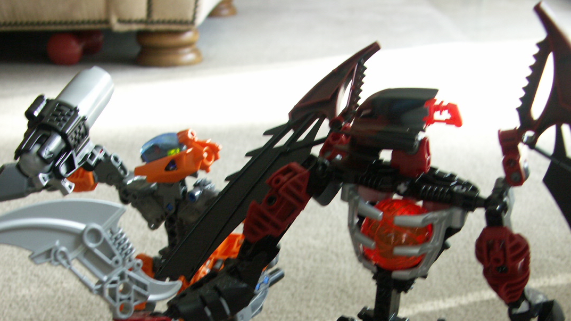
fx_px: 787
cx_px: 338
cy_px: 318
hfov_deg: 39.7
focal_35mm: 52
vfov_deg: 22.2
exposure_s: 1/50
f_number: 2.8
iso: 100
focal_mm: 8.23
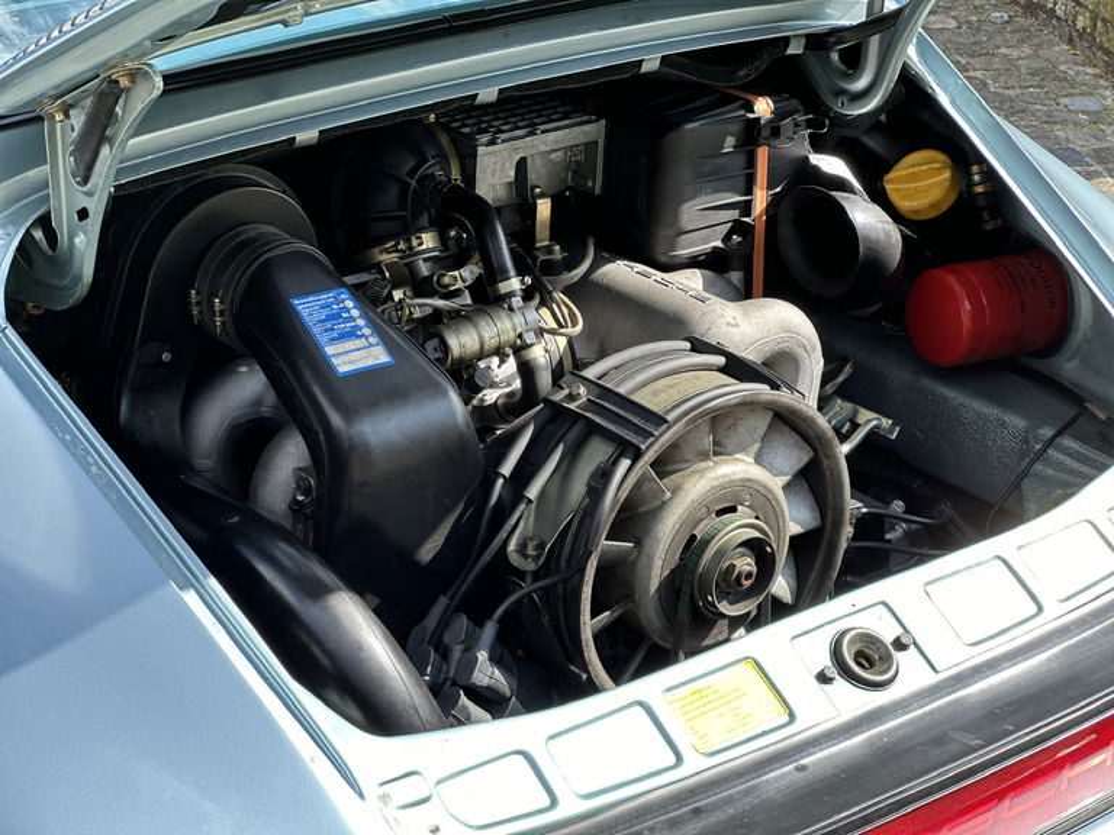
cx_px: 557
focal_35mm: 77
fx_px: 2478
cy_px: 418
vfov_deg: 19.1
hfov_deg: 25.3
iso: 25
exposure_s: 1/121
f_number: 2.8
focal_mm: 9
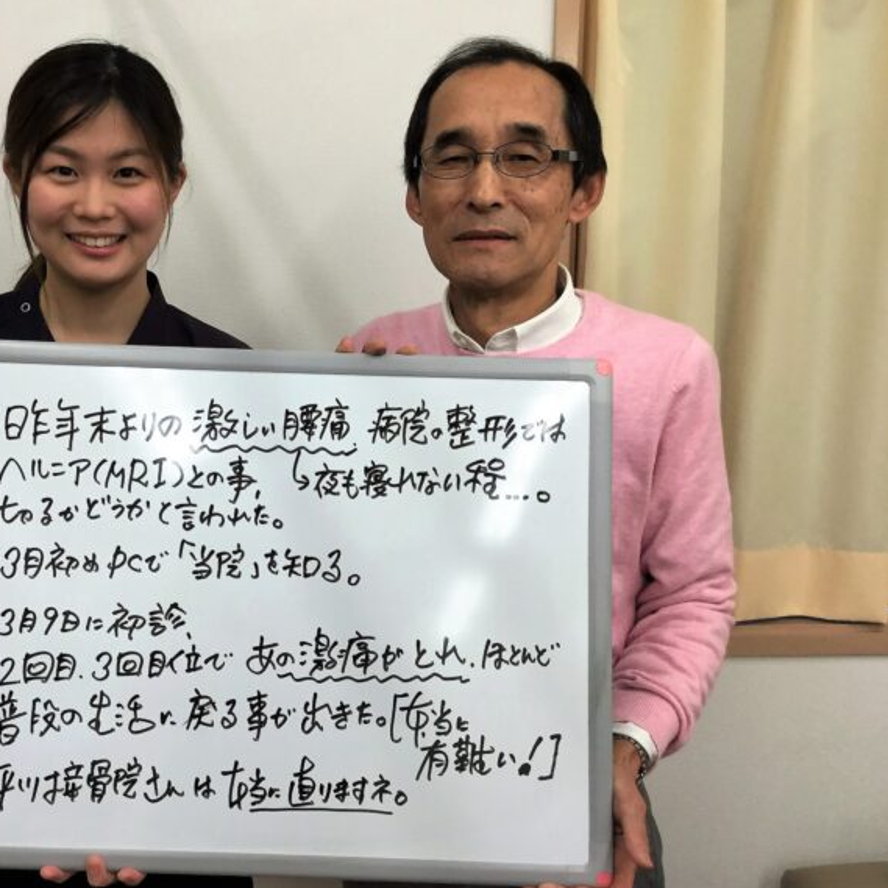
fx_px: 1074
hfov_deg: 44.4
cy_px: 442
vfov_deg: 44.9
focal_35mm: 37
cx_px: 309
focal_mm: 3.3
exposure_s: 1/30
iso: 25
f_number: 2.4
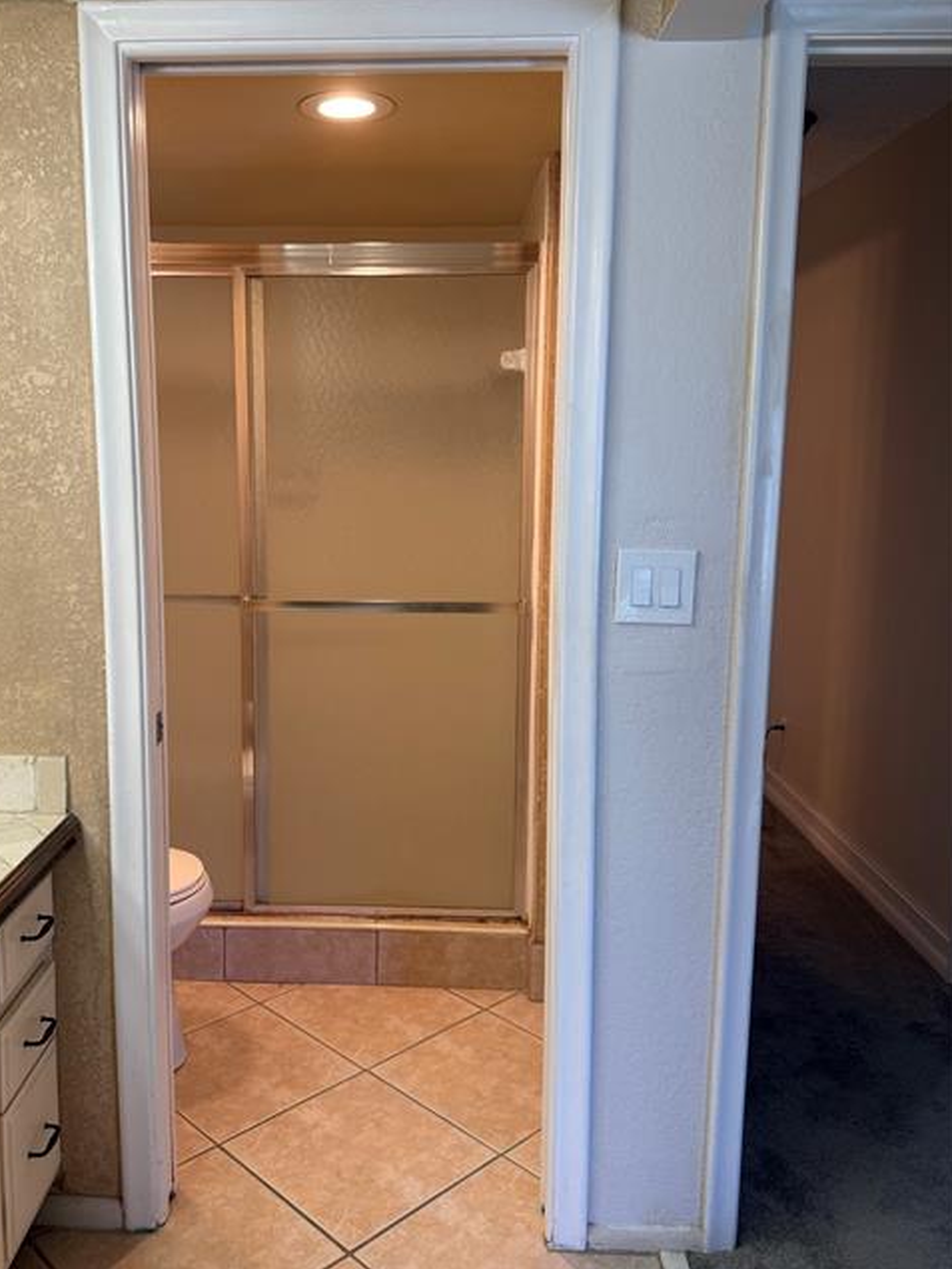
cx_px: 387
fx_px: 1063
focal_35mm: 29
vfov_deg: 61.6
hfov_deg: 48.0
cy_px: 603
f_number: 1.78
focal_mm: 6.76
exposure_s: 1/120
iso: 125
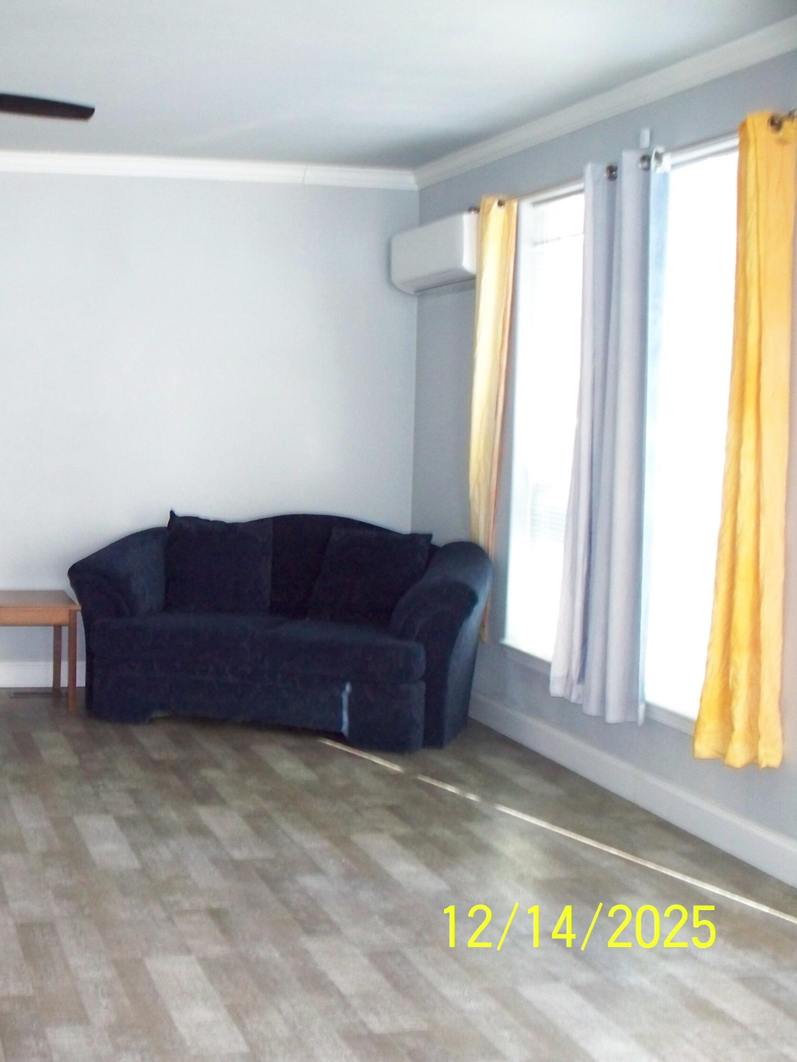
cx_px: 90
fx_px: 1473
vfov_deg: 39.7
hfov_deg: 29.1
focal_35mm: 48
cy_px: 531
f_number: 2.8
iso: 400
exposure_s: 1/30
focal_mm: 7.54
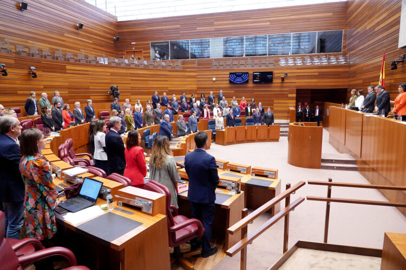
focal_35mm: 24
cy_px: 135
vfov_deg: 53.1
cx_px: 203
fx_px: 271
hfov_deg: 73.7
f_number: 5
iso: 6400
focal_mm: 24
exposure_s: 1/160
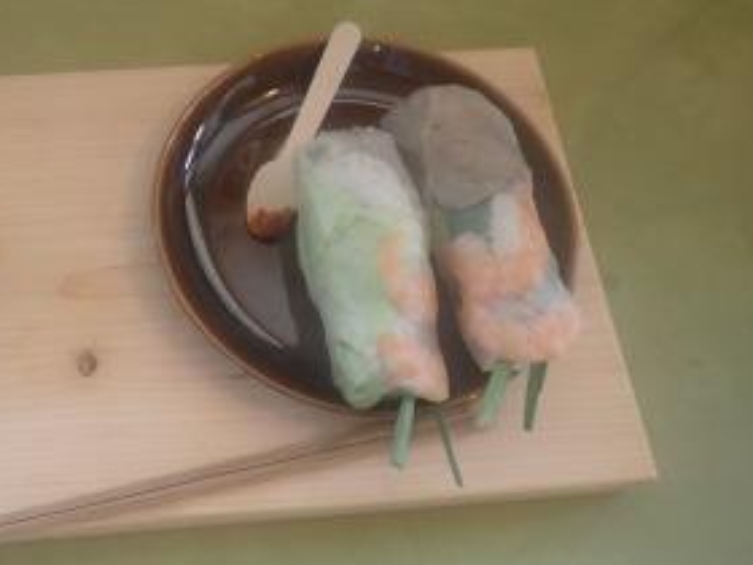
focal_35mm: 40
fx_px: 870
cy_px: 312
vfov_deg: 35.9
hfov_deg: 44.7
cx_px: 161
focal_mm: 4.5
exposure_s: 1/80
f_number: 2
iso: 200
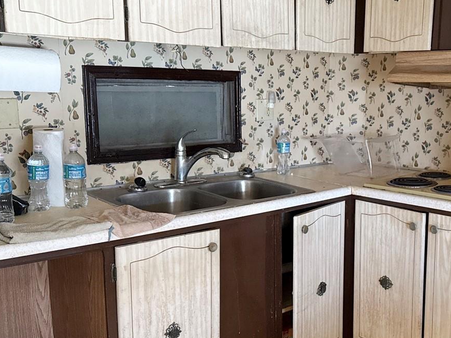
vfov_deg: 32.8
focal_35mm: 44
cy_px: 192
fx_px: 573
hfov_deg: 42.0
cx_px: 324
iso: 640
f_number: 1.78
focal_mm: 6.76
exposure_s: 1/60
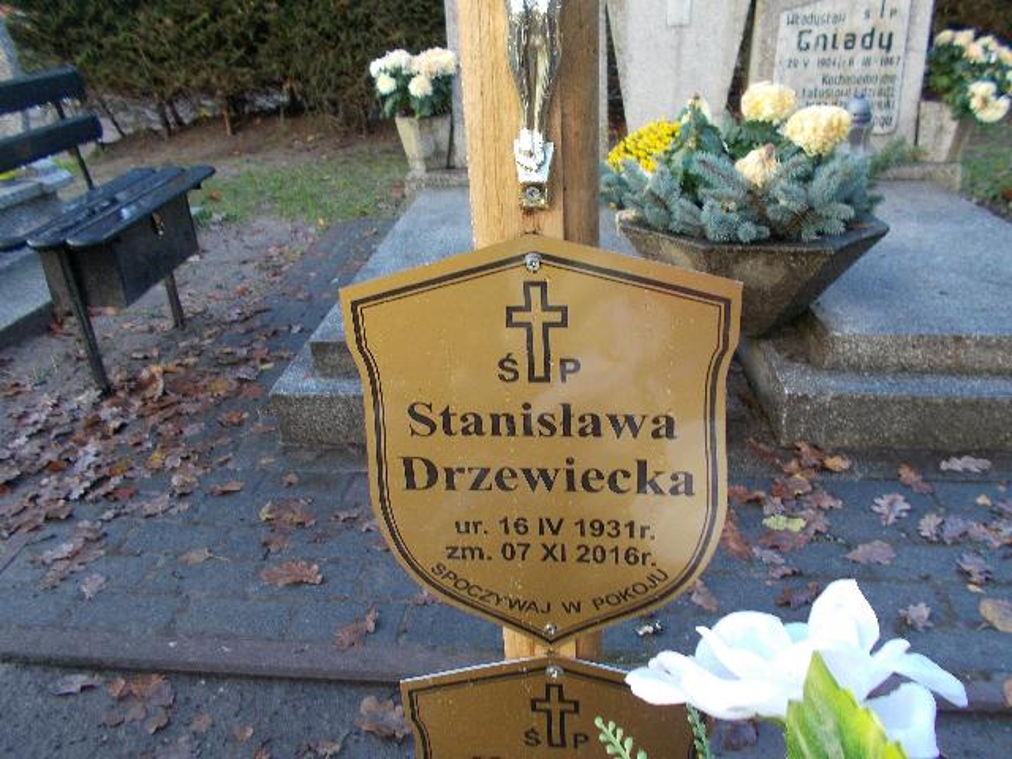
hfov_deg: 67.3
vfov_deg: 53.1
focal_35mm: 26
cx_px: 506
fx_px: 760
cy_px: 380
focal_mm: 4.6
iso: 80
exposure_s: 1/30
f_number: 3.2
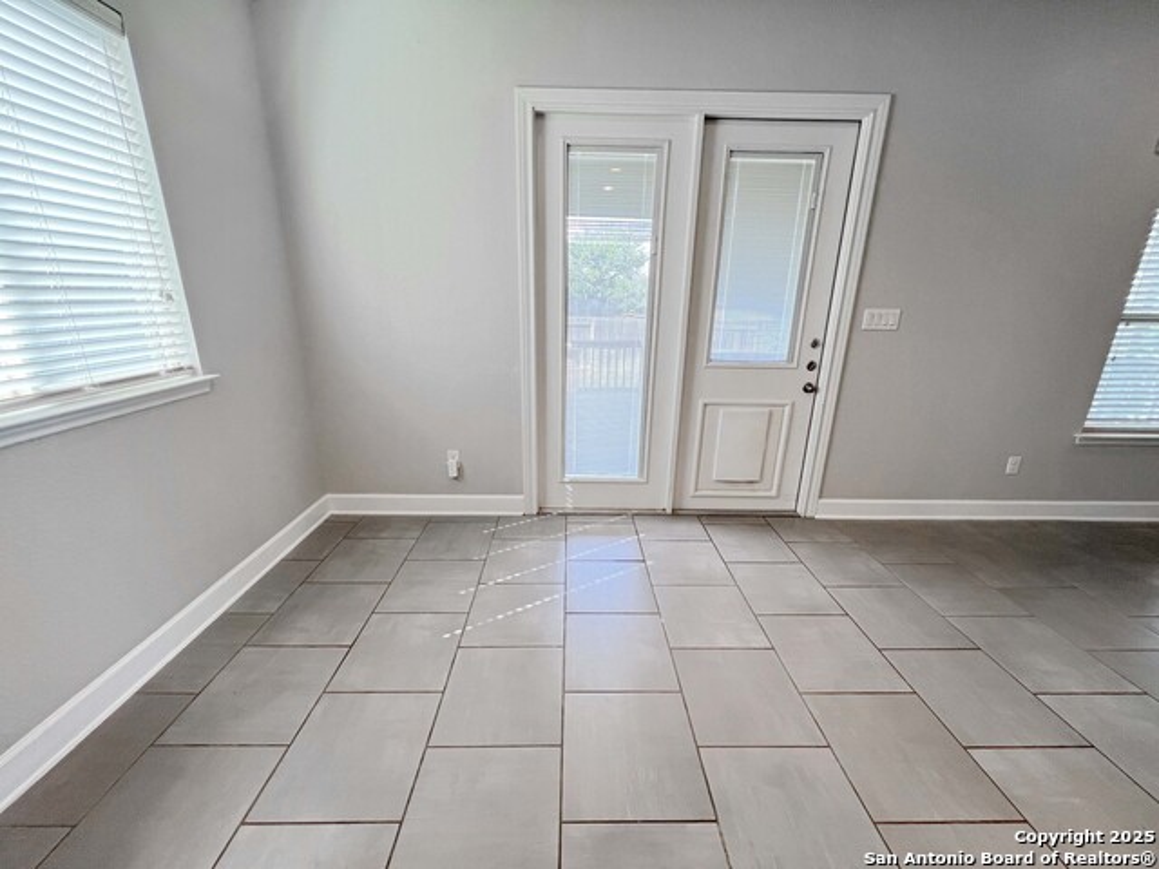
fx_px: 435
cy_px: 434
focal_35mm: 13
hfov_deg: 106.2
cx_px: 580
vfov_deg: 89.9
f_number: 1.8
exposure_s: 1/120
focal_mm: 1.57
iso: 100
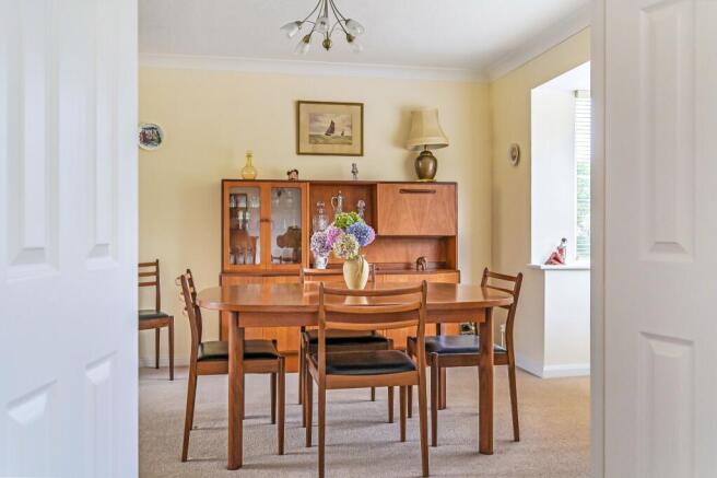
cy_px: 239
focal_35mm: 30
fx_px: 597
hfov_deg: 61.9
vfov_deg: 43.6
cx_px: 358
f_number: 4
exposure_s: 1/25
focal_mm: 30
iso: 400
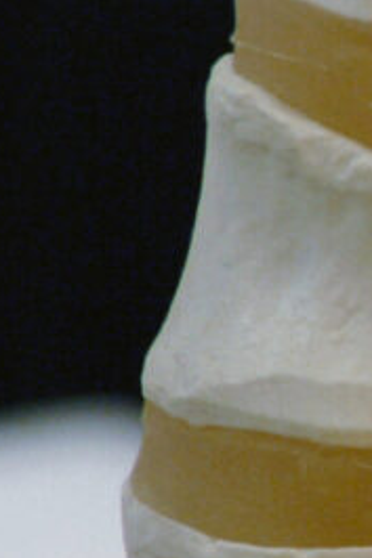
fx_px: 30355
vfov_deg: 1.1
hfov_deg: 0.7
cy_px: 384
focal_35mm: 1956
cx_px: 1219
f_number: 6.3
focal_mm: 240
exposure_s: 1/30
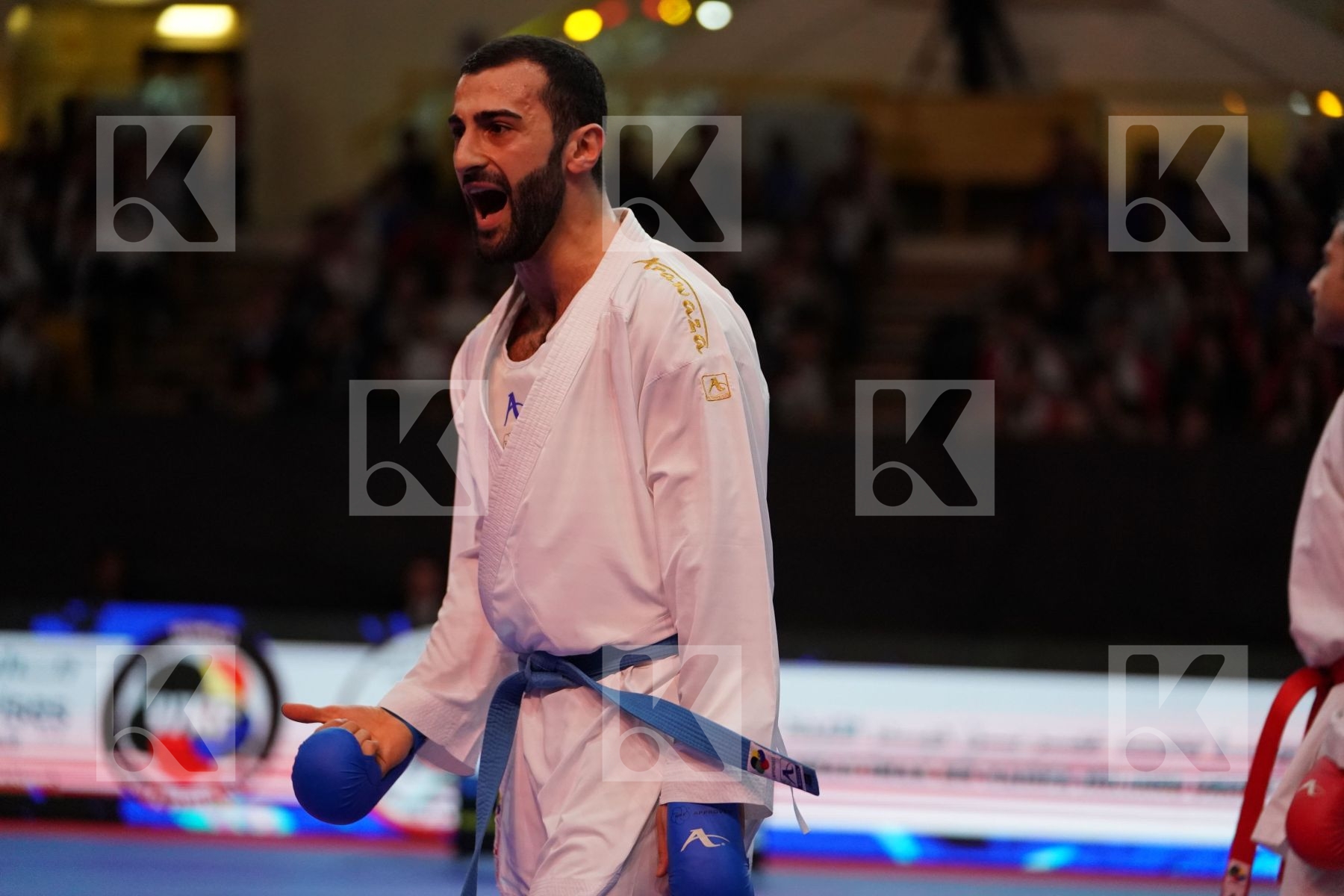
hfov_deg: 17.5
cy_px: 448
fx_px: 4368
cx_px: 672
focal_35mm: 117
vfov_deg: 11.7
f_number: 2.8
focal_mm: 117
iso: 5000
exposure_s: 1/1000
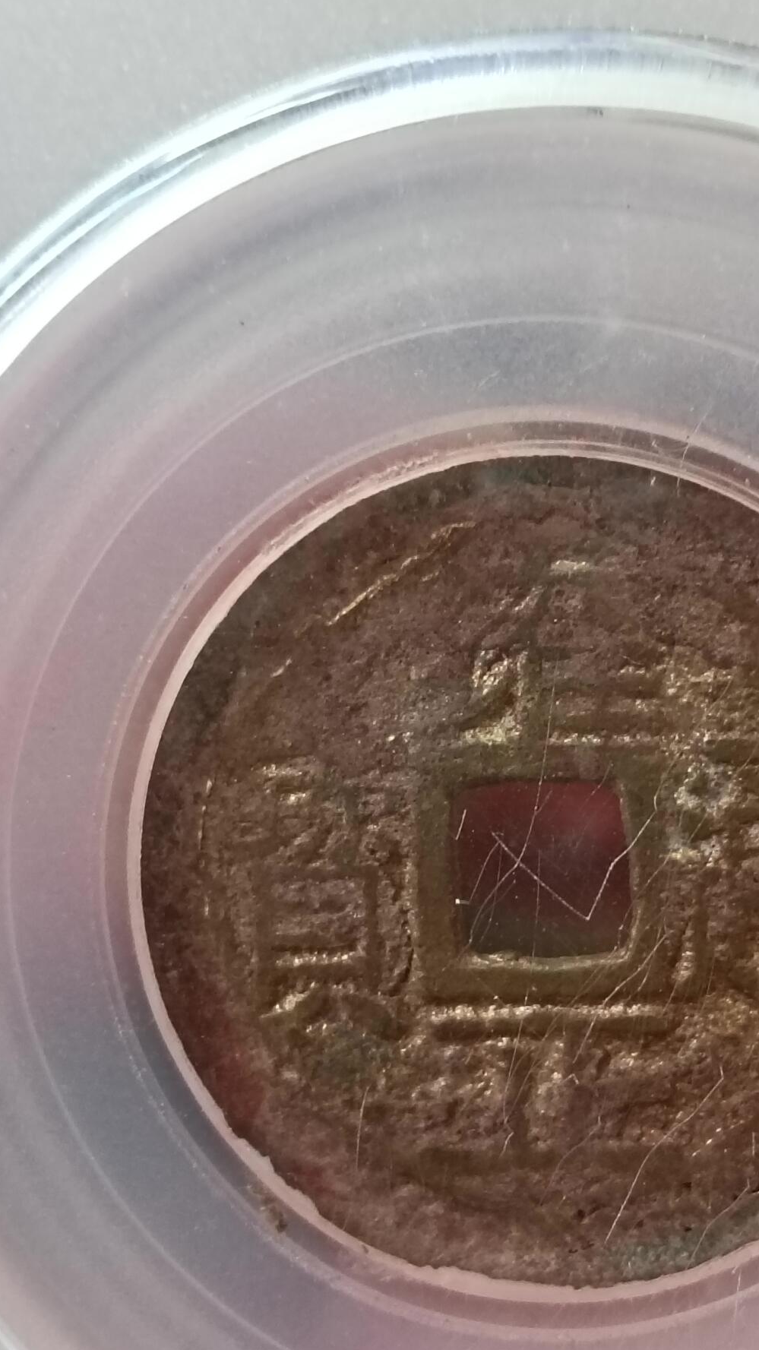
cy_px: 681
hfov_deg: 19.1
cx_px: 497
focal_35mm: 63
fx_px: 2255
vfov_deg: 33.3
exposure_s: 1/33.3
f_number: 1.8
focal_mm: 3.98
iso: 640
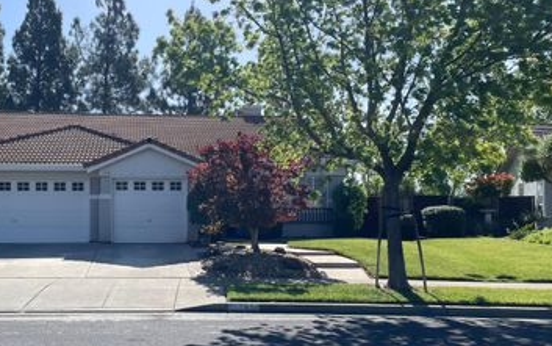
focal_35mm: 39
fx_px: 587
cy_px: 214
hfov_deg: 49.4
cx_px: 180
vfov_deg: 32.7
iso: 32
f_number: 1.6
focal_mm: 4.2
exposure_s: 1/3040
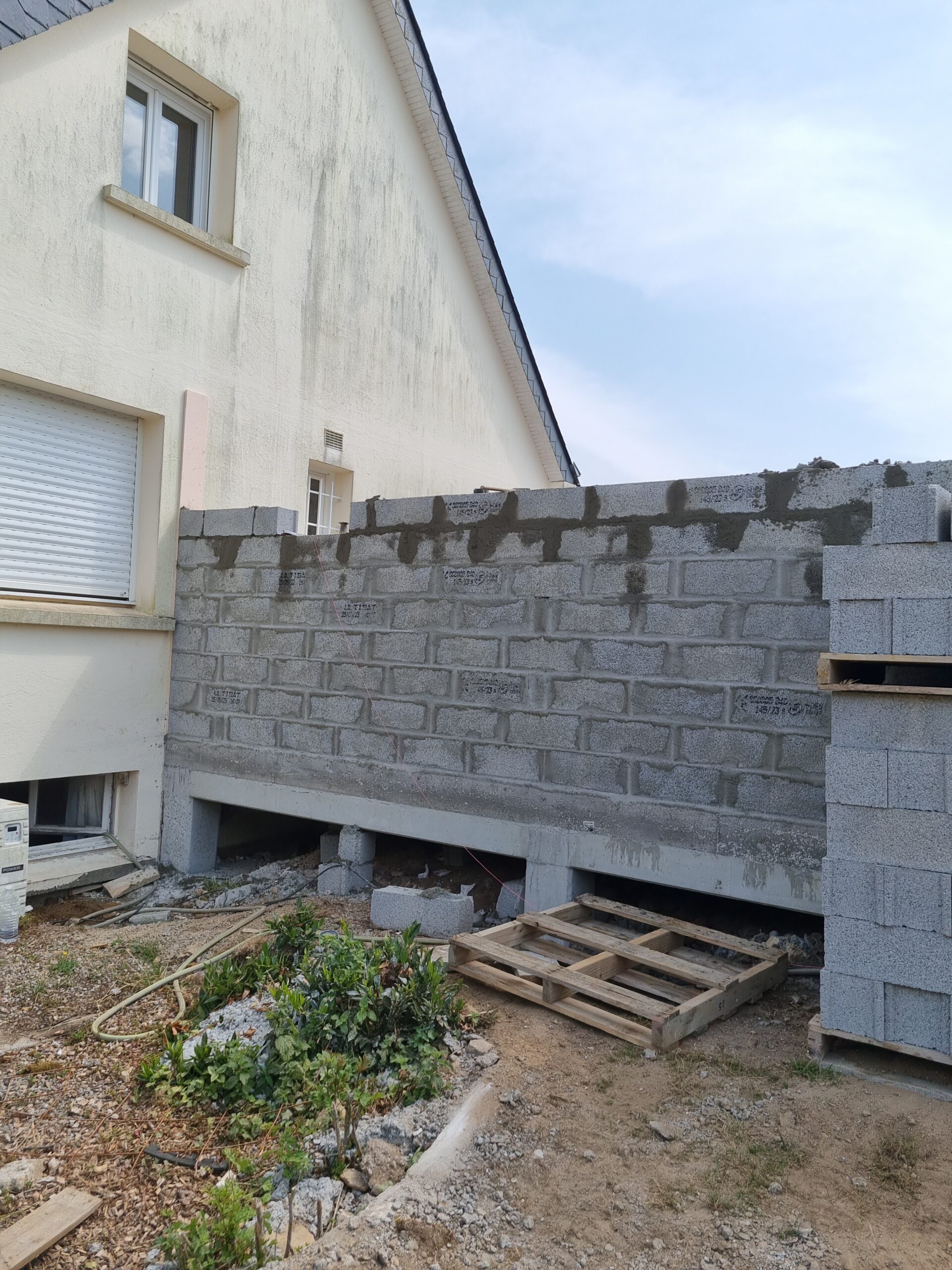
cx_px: 476
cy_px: 635
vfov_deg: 67.3
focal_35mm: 26
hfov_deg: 53.1
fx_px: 953
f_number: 1.8
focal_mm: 5.4
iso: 50
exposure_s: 1/3125
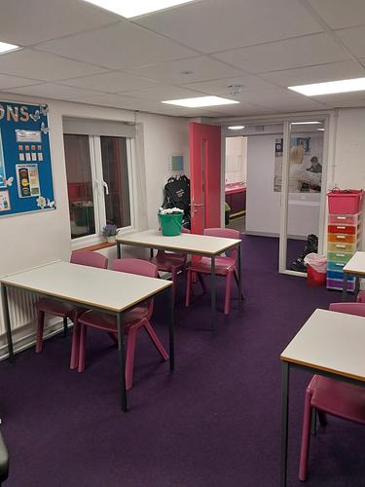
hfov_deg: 53.1
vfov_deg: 67.3
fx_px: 366
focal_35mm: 26
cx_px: 182
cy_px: 244
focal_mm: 4
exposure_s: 1/50
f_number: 1.8
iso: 80
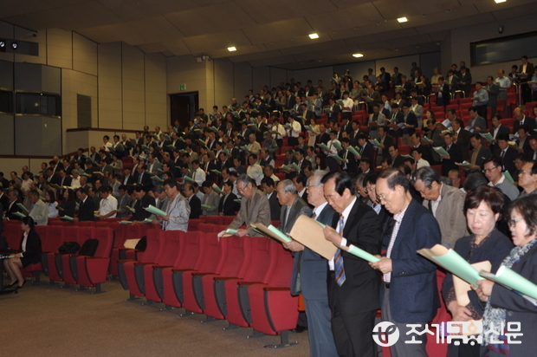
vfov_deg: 31.8
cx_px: 268
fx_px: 626
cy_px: 178
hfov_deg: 46.4
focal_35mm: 42
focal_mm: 28
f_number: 2.8
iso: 200
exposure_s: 1/60
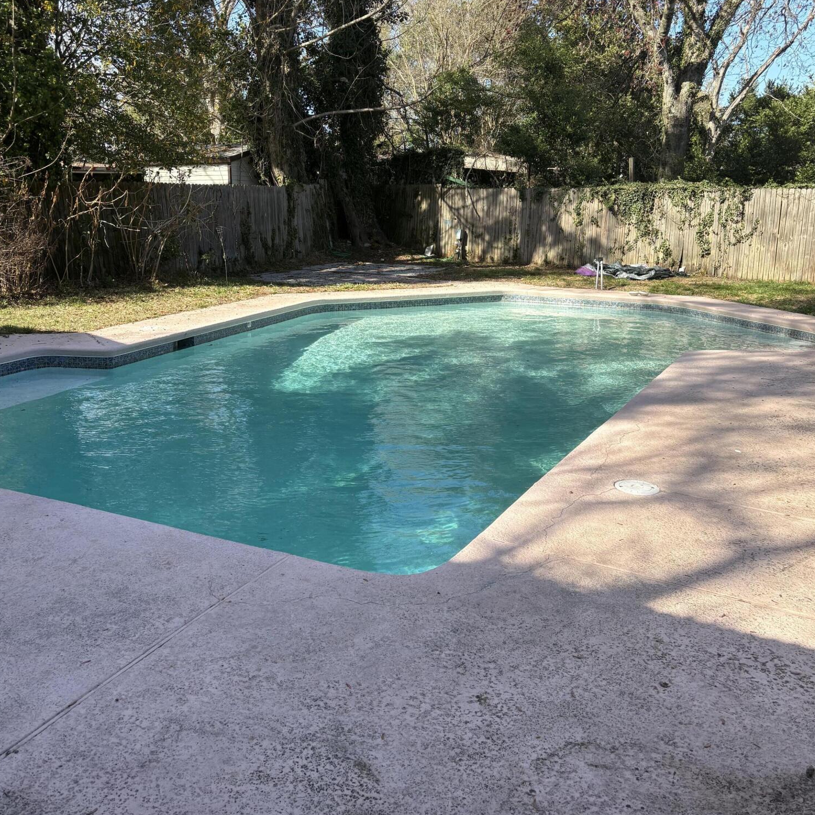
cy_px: 342
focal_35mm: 31
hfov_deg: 52.5
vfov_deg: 52.3
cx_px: 406
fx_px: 826
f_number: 1.6
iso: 50
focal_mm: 5.96
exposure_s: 1/1217
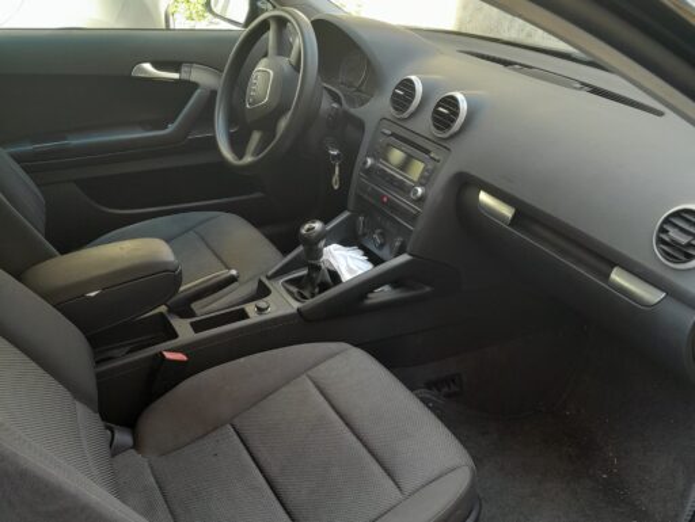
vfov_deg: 51.4
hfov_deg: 65.3
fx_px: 543
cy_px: 261
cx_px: 348
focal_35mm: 27
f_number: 1.8
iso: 100
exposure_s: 1/50
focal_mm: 4
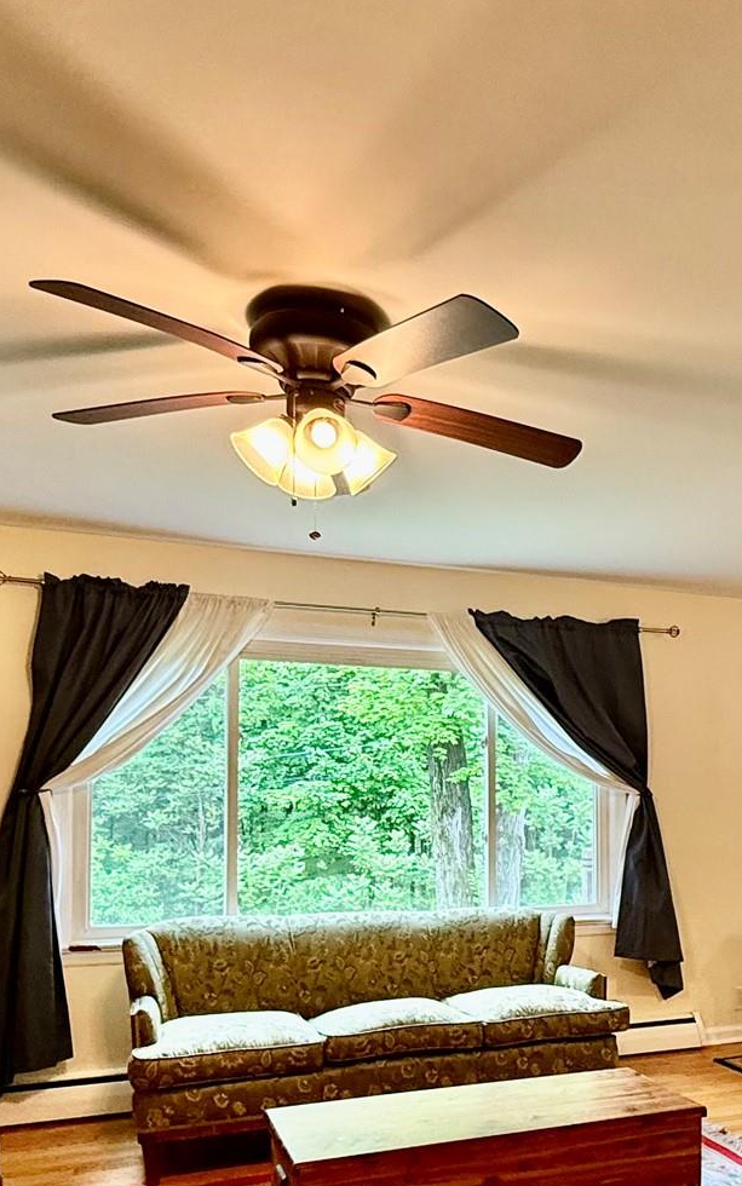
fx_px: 1002
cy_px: 796
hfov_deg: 39.7
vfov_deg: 59.7
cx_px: 537
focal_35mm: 31
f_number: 2.2
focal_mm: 2.22
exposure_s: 1/60
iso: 250
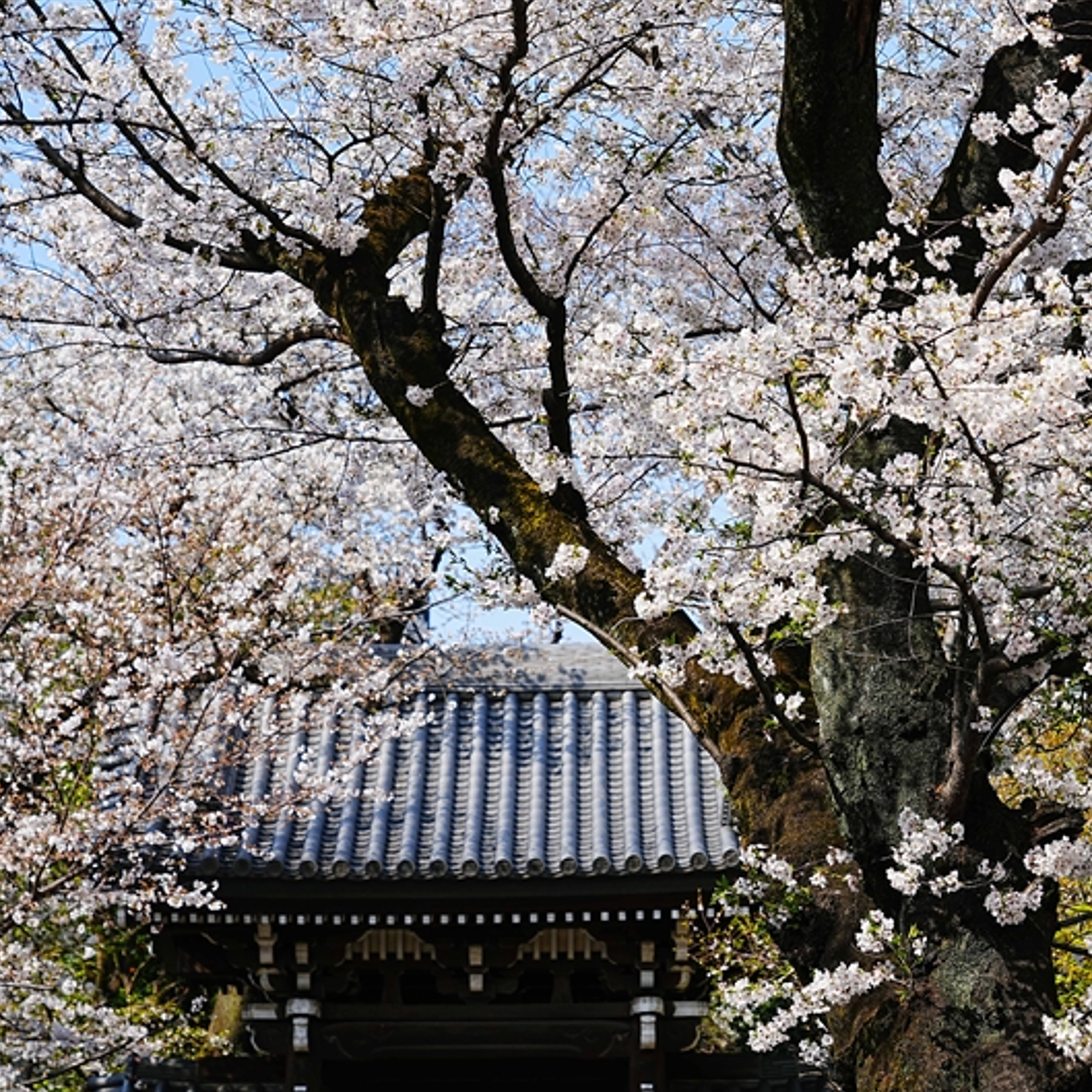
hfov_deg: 16.7
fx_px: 3712
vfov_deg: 16.7
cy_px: 548
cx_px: 791
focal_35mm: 104
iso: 100
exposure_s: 1/320
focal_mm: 81
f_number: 7.1
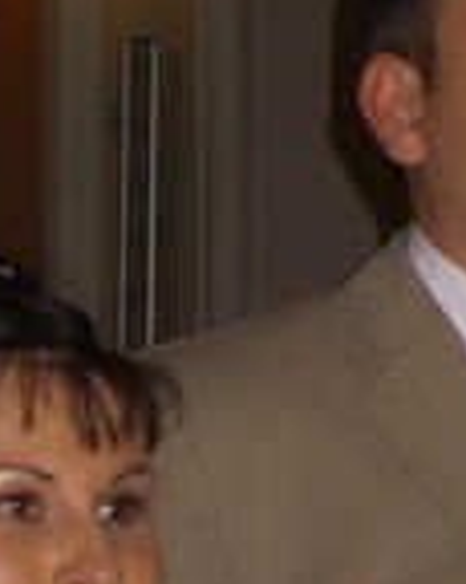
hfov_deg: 5.6
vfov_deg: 7.0
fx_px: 4780
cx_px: 207
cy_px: 539
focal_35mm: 277
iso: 200
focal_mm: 16.8
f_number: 4.9
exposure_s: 1/100
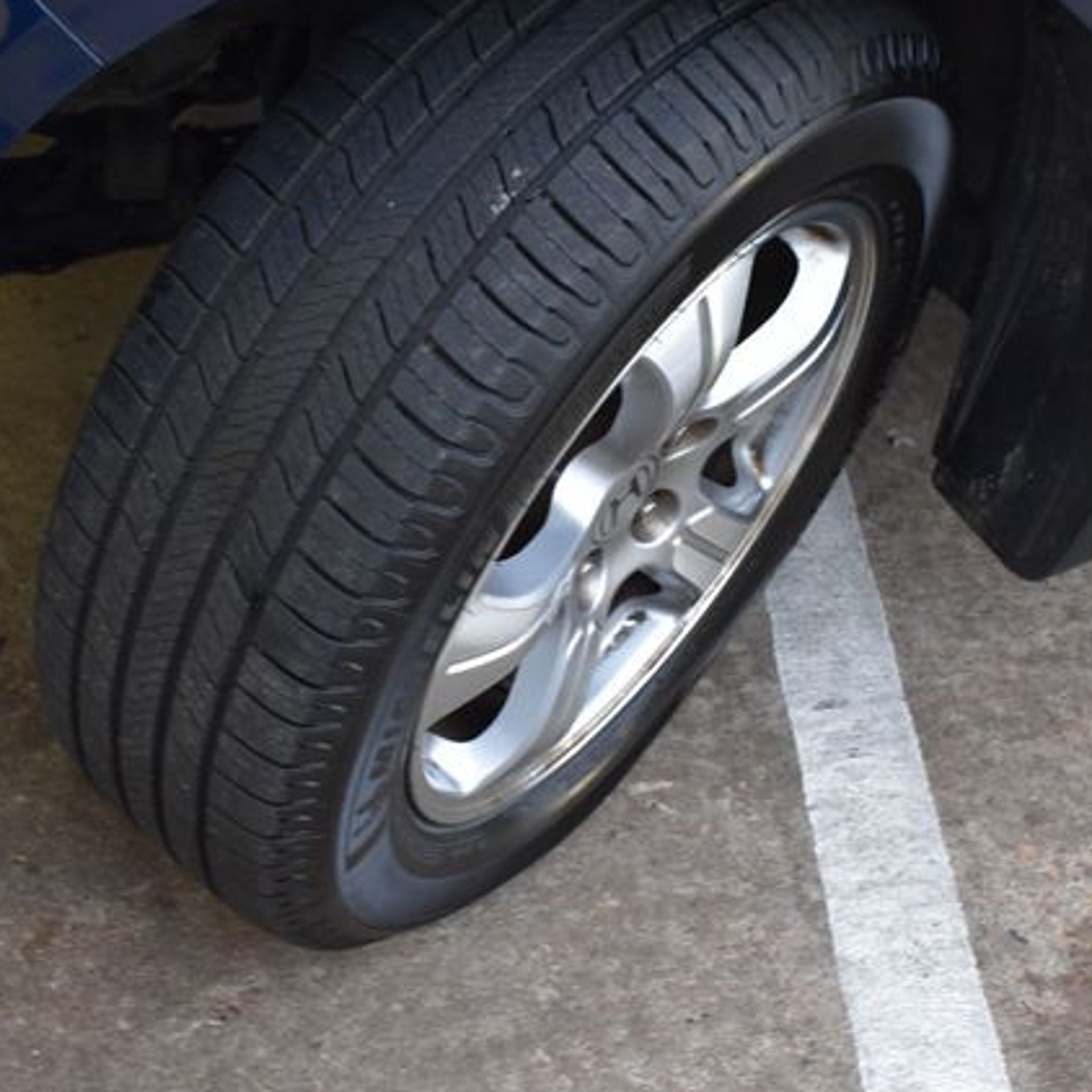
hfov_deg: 29.5
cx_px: 631
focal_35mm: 58
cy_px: 543
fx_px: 2070
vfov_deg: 29.6
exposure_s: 1/15
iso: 1250
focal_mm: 30
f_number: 6.3
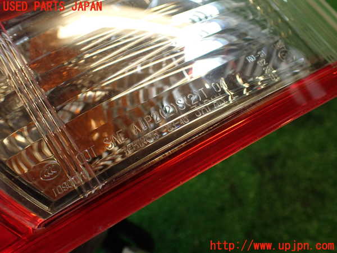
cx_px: 168
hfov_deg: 56.8
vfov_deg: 44.2
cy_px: 126
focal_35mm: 32
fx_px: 312
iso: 200
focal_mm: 5.79
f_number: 2.4
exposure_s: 1/50
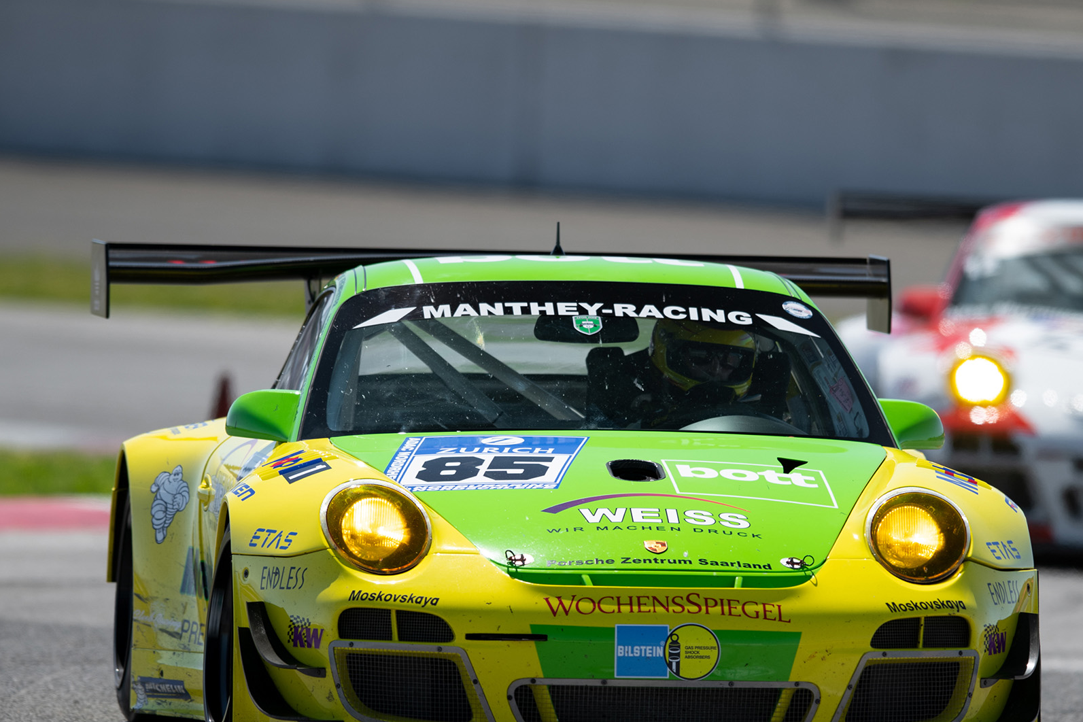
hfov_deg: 3.2
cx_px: 663
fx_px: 19342
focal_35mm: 643
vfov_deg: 2.1
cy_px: 505
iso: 64
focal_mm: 400
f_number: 3.2
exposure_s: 1/500
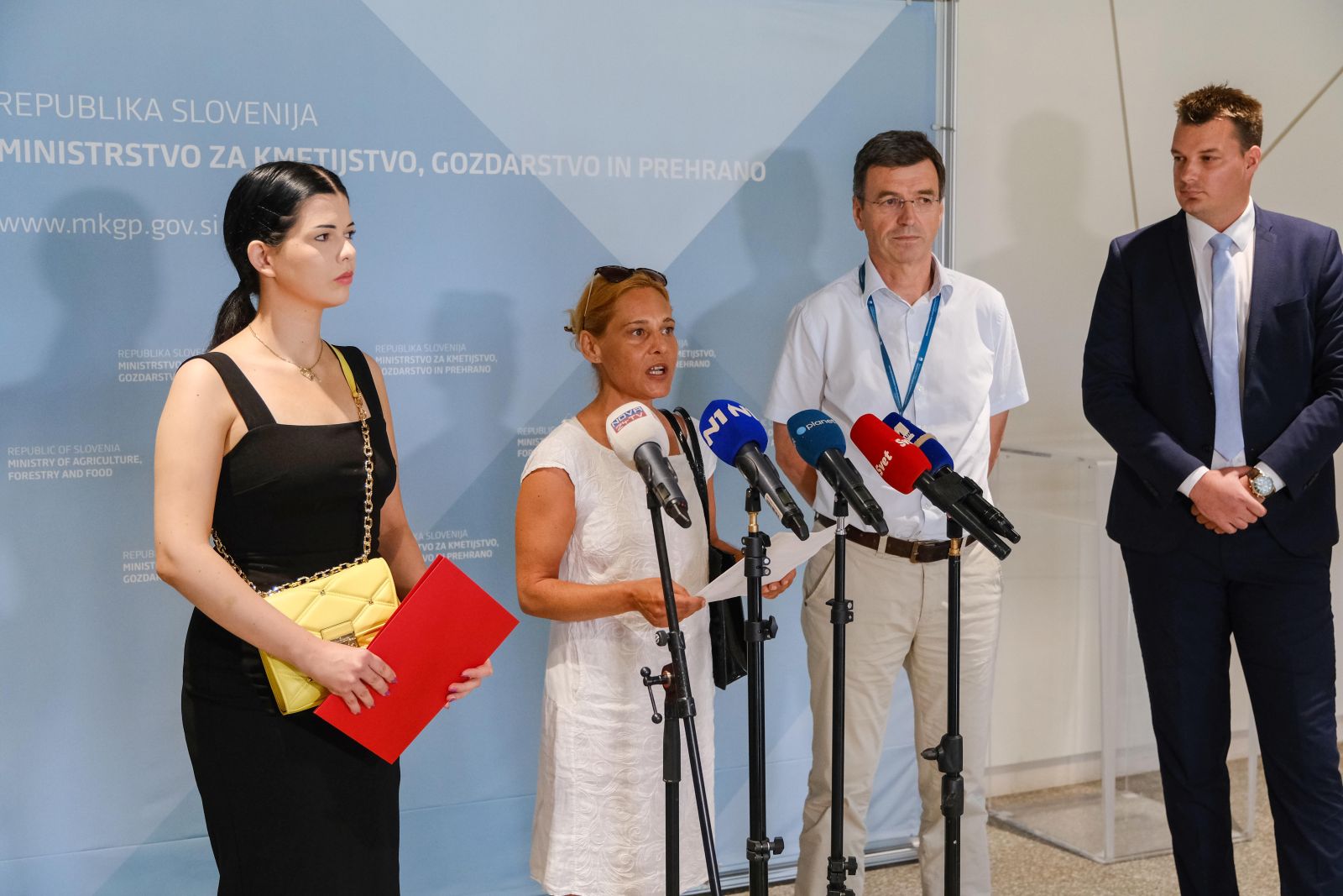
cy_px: 448
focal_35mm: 45
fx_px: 1679
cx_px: 672
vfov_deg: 29.9
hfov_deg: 43.6
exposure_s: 1/125
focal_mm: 30.1
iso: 1600
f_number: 2.8
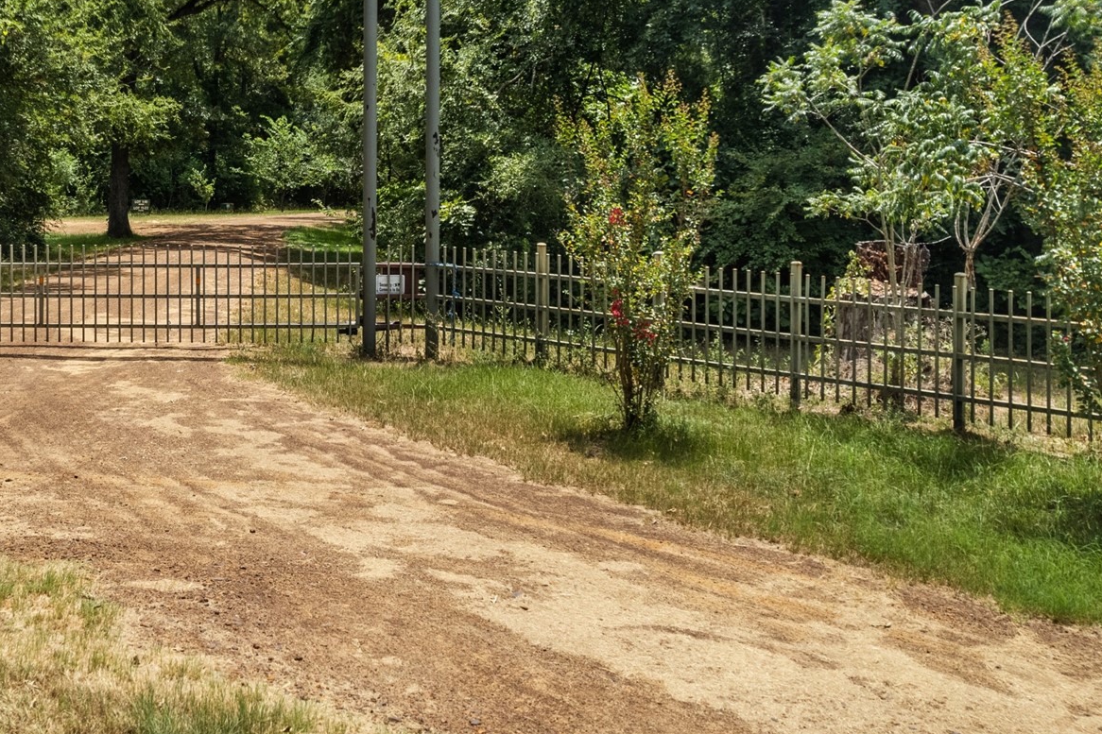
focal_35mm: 41
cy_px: 116
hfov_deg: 44.8
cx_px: 205
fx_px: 1255
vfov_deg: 31.5
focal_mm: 8.38
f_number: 2.8
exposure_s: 1/1250
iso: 100
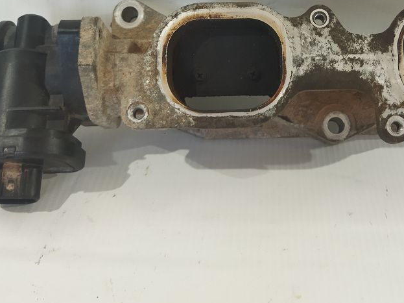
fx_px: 607
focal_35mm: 52
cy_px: 43
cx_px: 294
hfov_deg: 36.1
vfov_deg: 27.2
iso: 206
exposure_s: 1/50
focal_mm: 4.71
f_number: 1.79
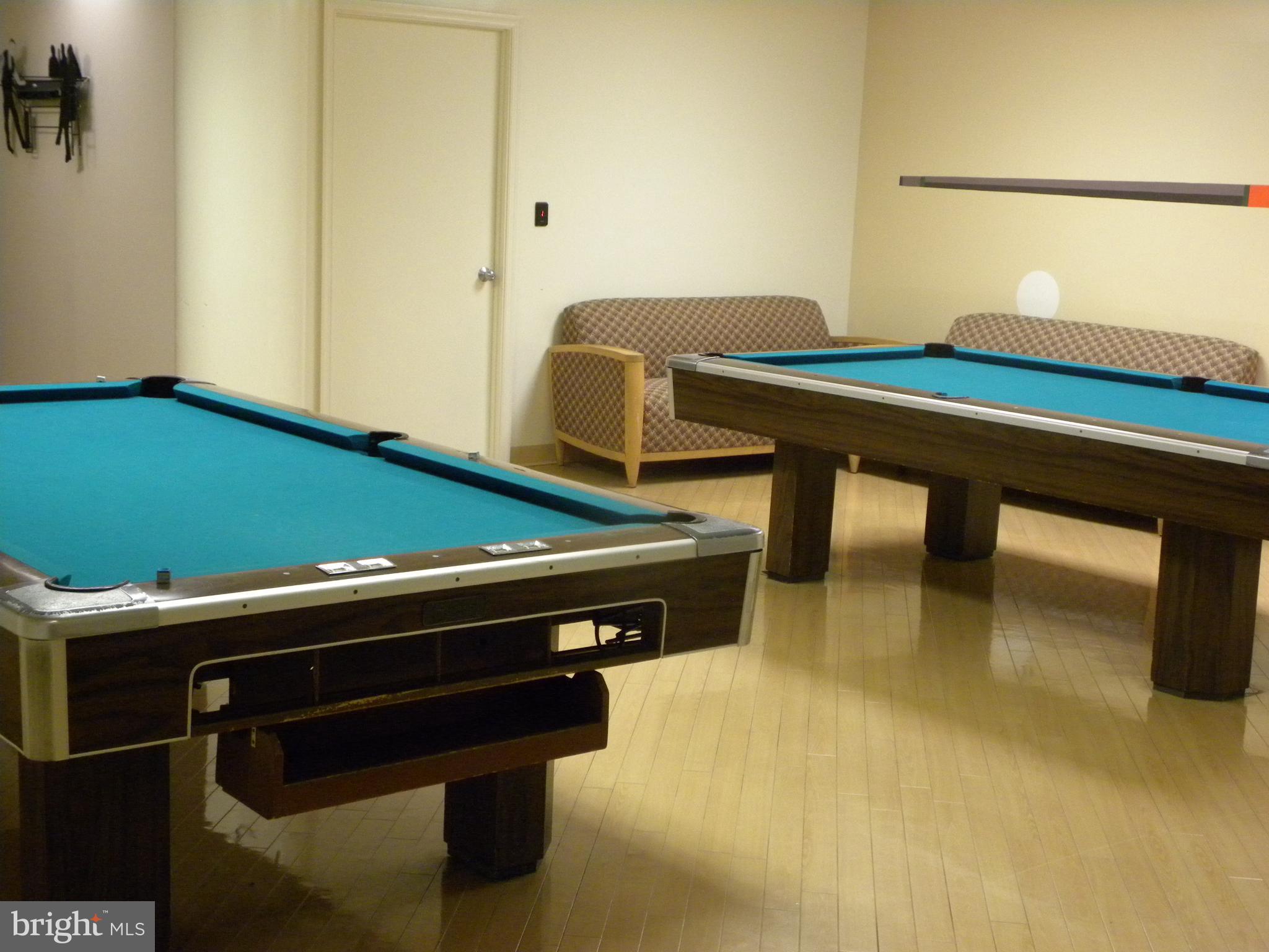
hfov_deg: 36.8
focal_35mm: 52
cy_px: 476
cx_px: 634
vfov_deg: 28.0
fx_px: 1906
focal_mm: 9.2
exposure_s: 1/38
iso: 400
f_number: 3.5
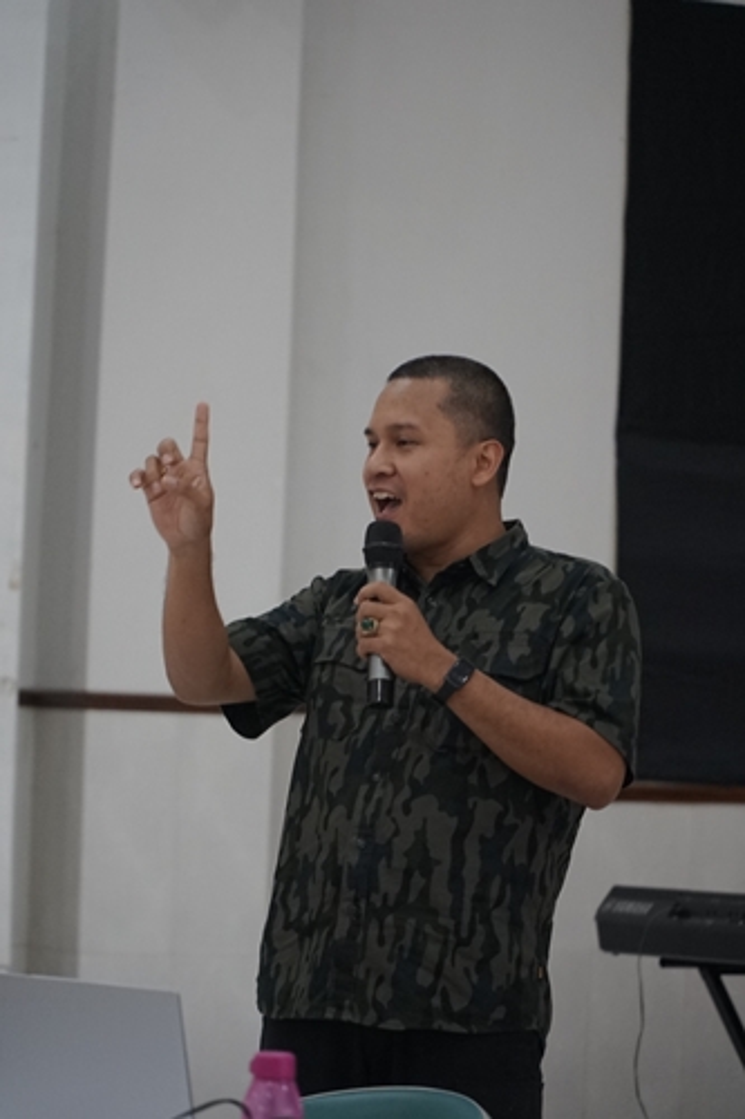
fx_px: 4845
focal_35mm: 156
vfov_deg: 13.2
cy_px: 560
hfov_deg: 8.8
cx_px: 372
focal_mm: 104
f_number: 4
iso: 2000
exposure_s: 1/100
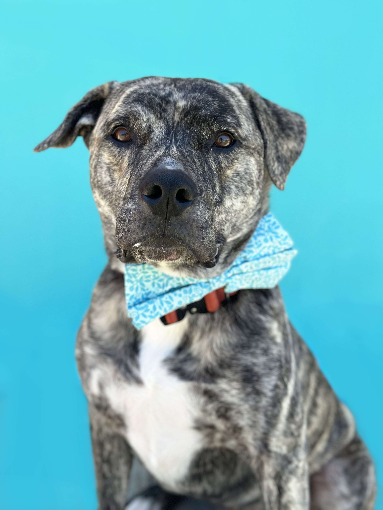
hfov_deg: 30.3
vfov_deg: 39.7
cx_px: 192
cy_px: 255
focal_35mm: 48
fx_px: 708
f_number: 1.78
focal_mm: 6.86
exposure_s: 1/962
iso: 80
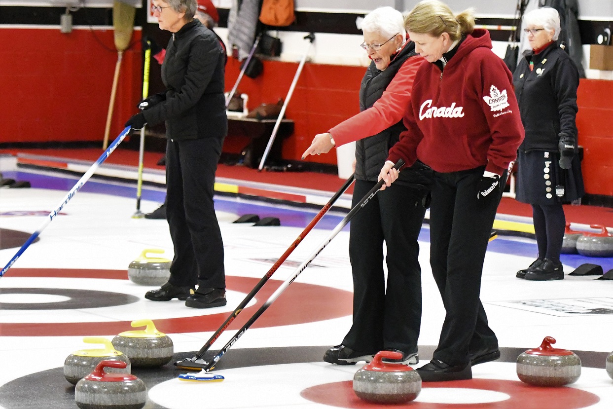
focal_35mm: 129
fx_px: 2197
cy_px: 204
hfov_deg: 15.9
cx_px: 306
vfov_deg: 10.6
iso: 16000
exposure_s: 1/1000
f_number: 2.8
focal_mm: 86
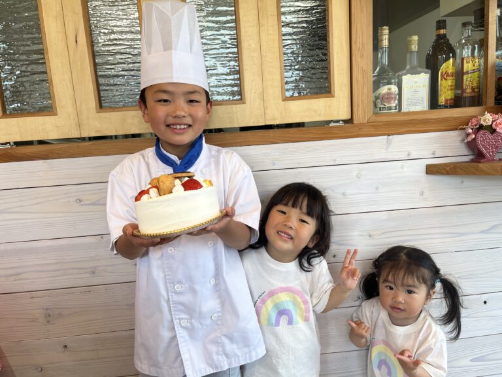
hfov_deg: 67.3
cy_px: 188
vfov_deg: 53.1
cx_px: 251
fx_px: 377
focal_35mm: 26
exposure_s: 1/124
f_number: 1.6
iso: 32
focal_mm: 5.1
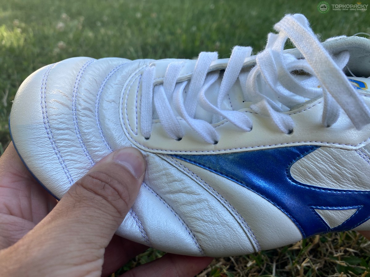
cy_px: 138
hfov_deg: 69.4
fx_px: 267
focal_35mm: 25
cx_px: 185
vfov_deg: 54.9
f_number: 1.8
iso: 32
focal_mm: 4.25
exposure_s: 1/380
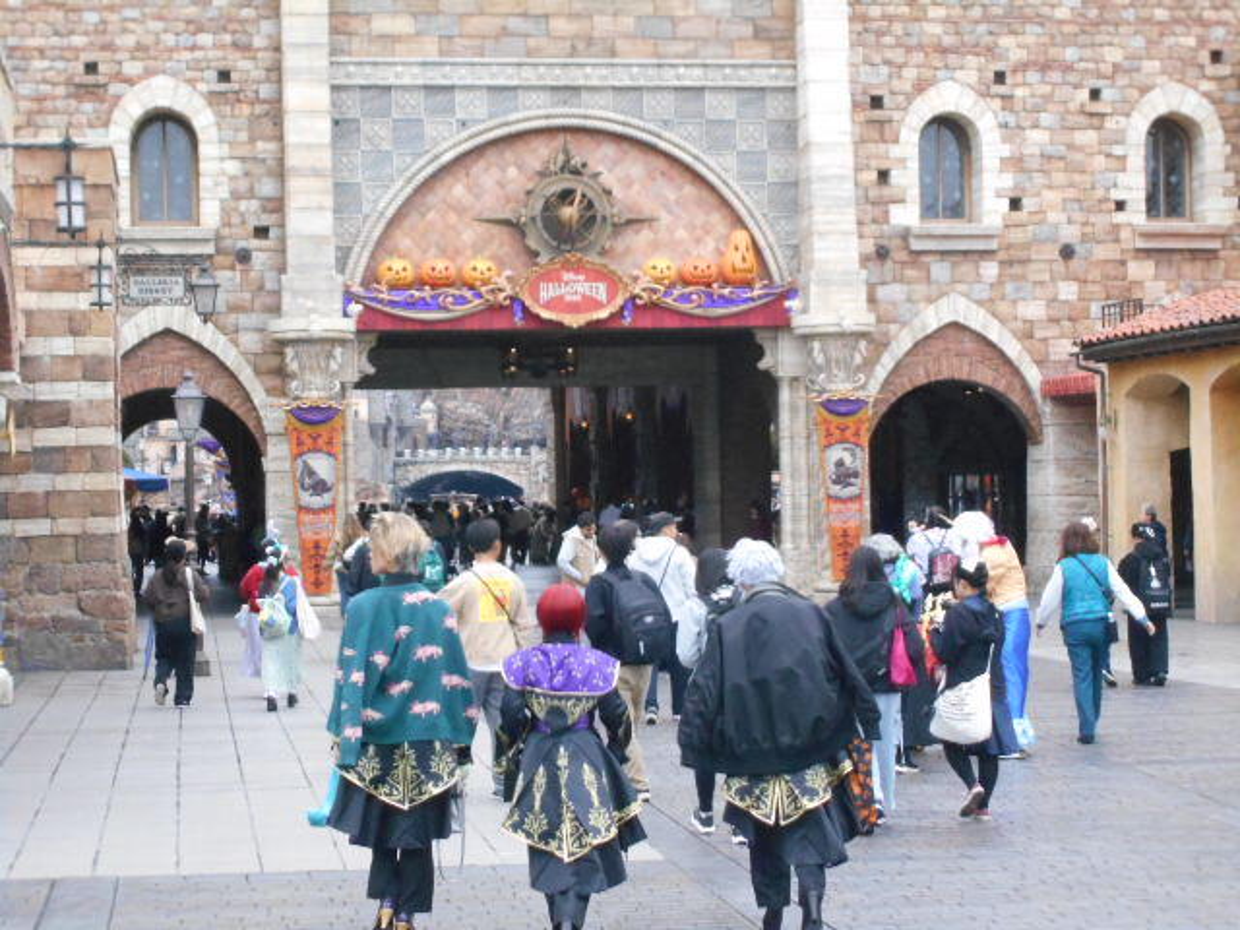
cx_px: 620
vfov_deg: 19.4
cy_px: 465
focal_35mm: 76
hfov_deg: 25.7
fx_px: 2722
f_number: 5.8
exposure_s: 1/160
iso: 800
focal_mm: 13.5
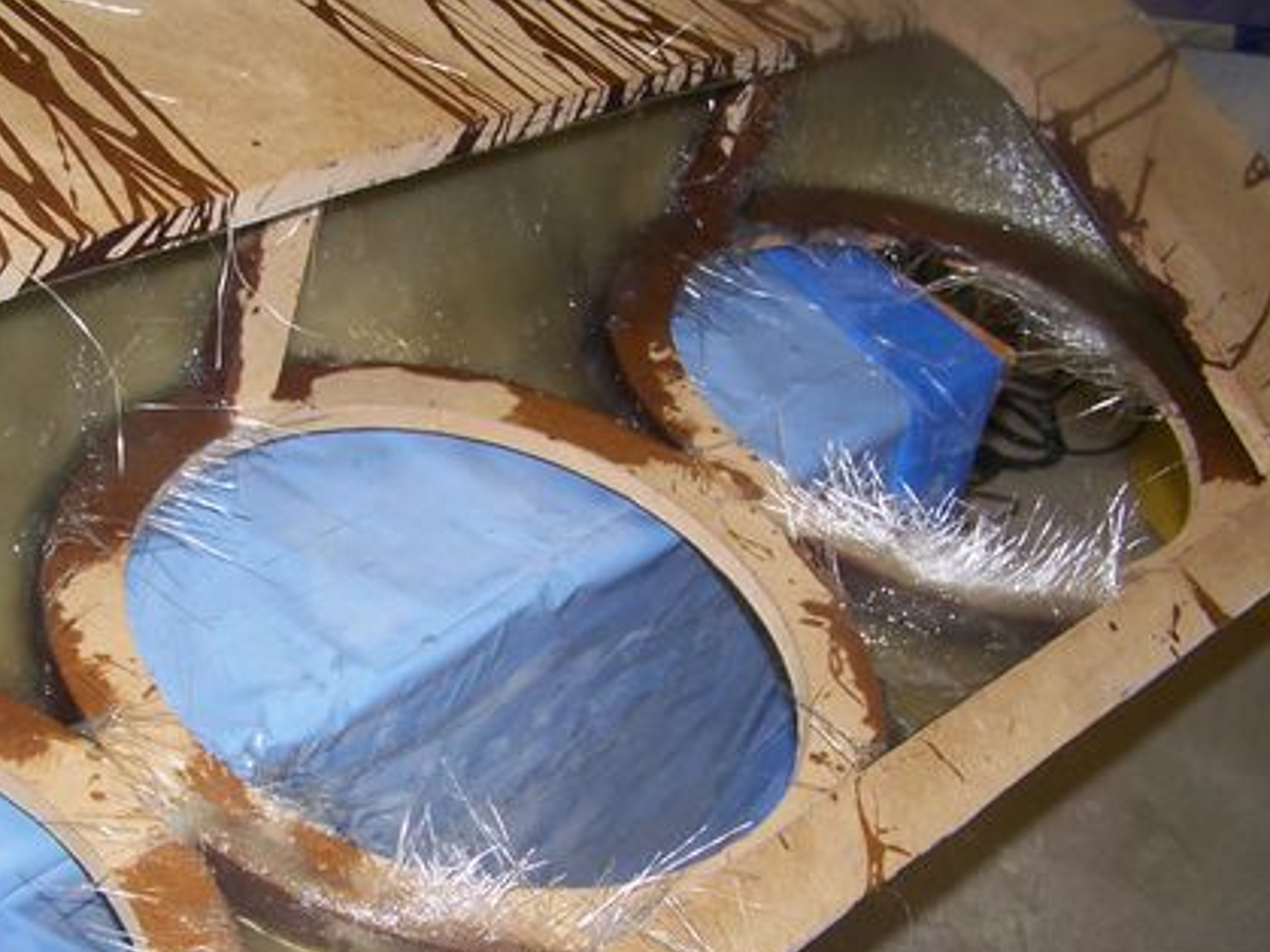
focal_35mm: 58
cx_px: 446
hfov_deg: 33.0
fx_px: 2127
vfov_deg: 25.1
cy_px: 655
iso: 80
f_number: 2.8
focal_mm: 6.3
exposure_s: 1/60
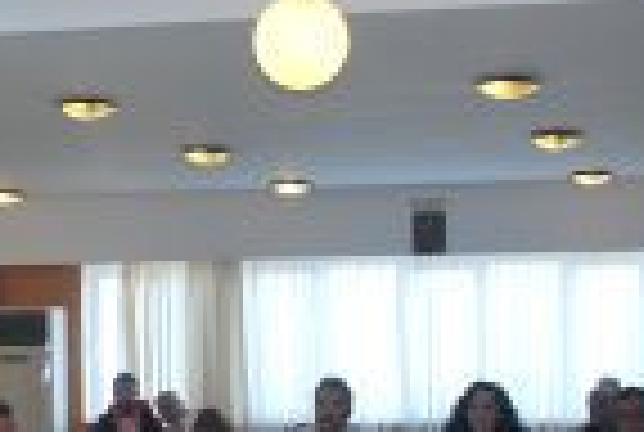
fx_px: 1882
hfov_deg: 19.4
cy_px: 477
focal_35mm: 105
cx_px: 252
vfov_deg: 12.9
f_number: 3.8
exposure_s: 1/100
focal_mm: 20
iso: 200
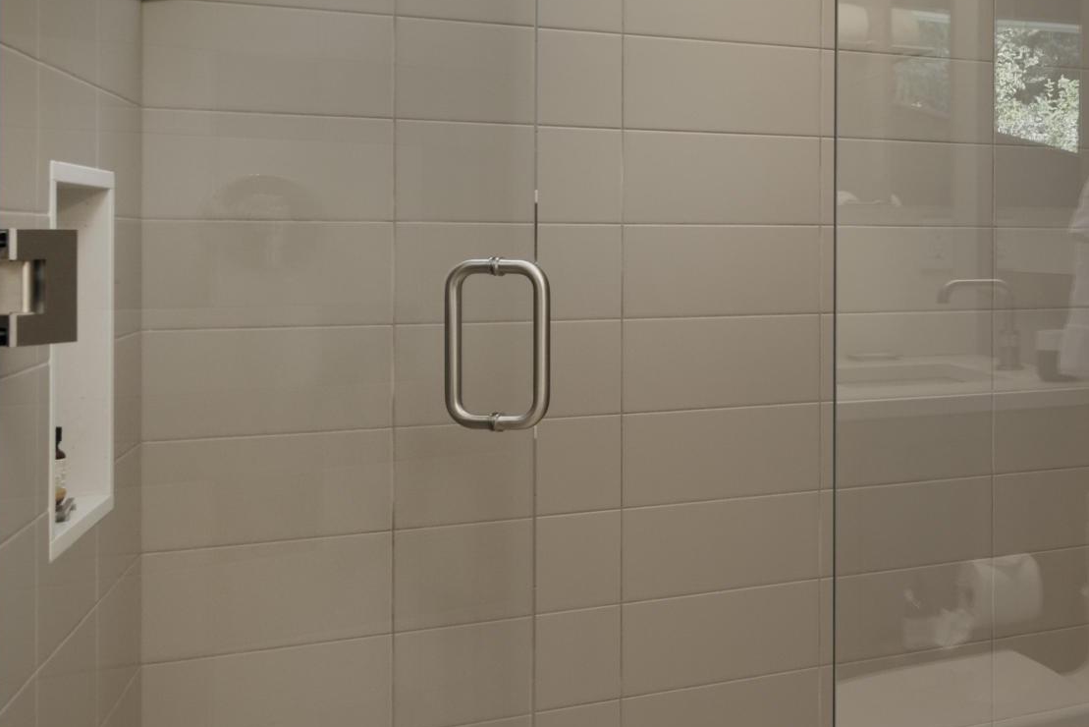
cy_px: 246
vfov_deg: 29.1
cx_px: 1355
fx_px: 1392
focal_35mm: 46
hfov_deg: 33.4
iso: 640
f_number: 7.1
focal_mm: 17
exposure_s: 1/200
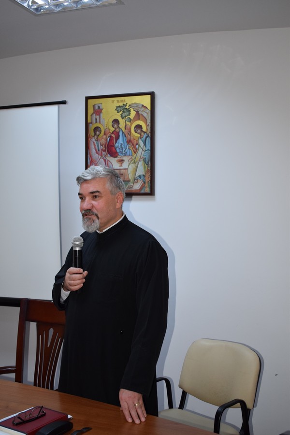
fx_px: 526
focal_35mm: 44
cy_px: 218
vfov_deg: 45.0
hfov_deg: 30.8
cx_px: 145
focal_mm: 29
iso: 800
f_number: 5
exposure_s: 1/100
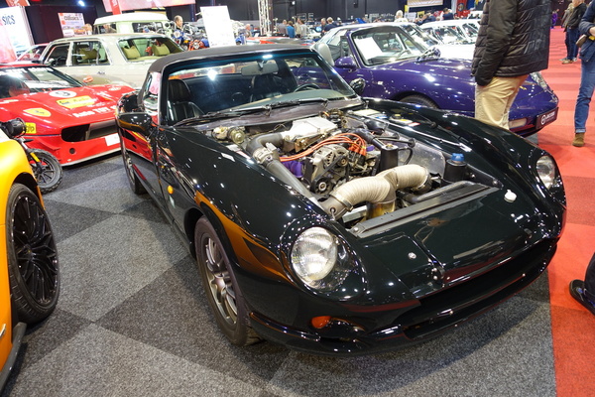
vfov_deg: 53.1
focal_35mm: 24
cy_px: 198
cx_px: 298
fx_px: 397
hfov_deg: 73.7
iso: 250
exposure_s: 1/30
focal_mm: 8.8
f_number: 1.8
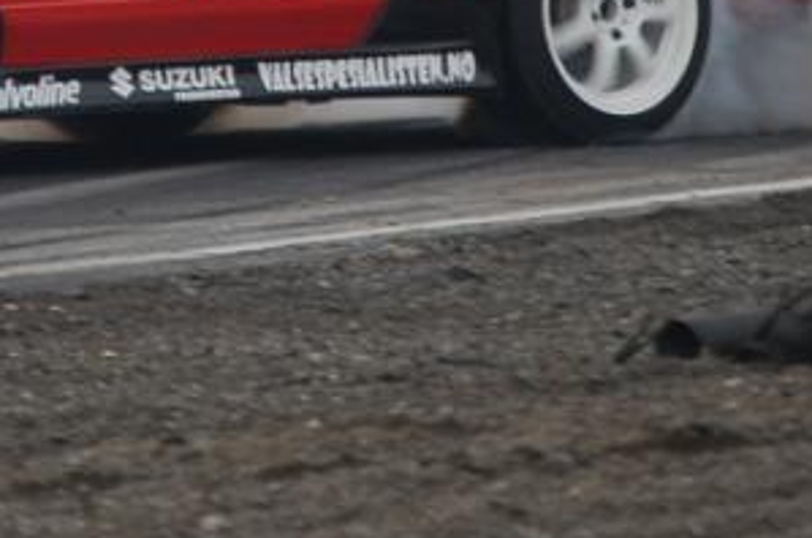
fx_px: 23115
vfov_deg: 1.3
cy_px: -246
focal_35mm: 1027
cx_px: -3
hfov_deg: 2.0
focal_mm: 200
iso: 400
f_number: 5.6
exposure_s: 1/640
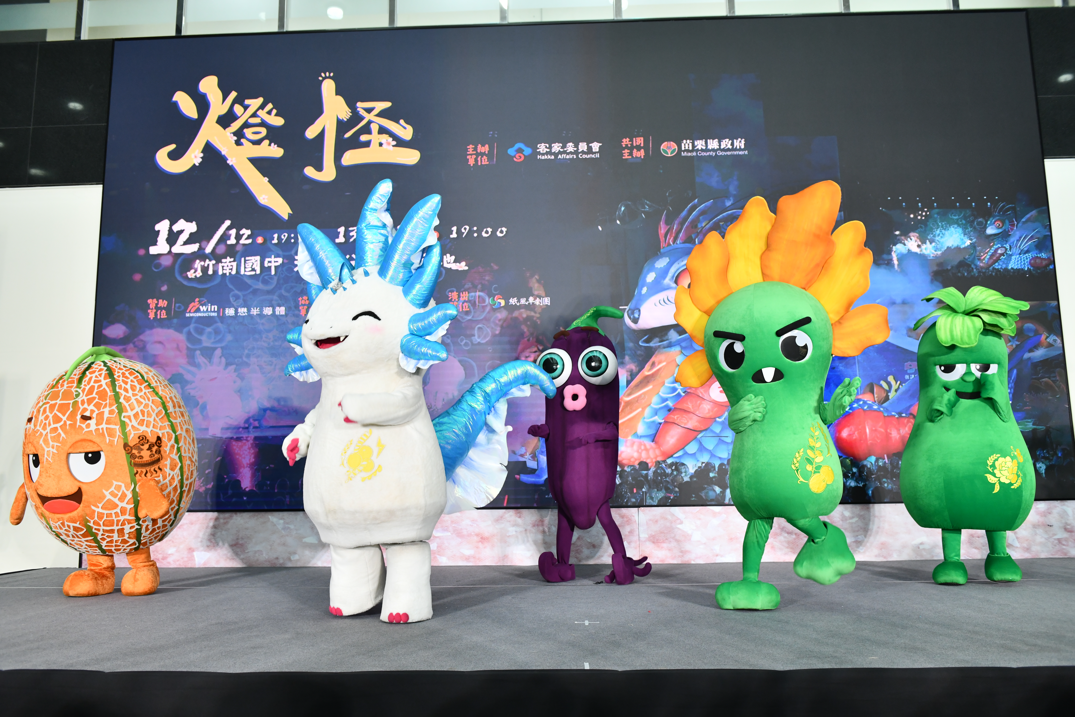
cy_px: 358
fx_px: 866
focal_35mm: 29
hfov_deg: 63.7
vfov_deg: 45.0
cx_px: 538
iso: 1000
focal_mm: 29
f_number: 5
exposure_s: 1/200
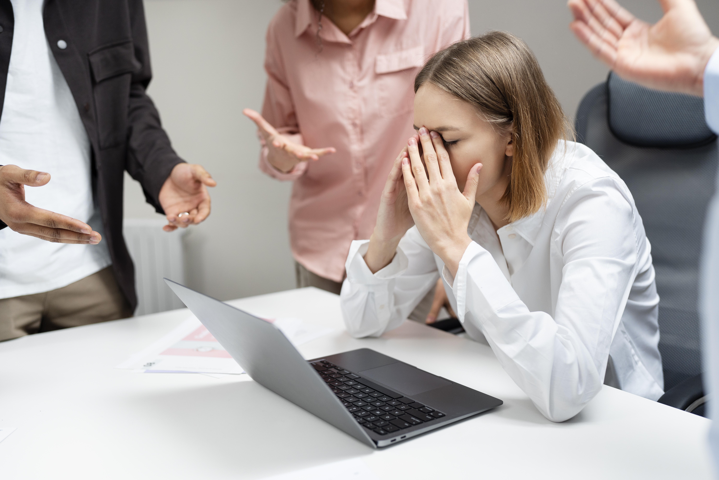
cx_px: 360
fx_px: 699
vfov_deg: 37.9
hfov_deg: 54.4
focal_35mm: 35
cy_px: 240
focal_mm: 35
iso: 640
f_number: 2
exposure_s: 1/320
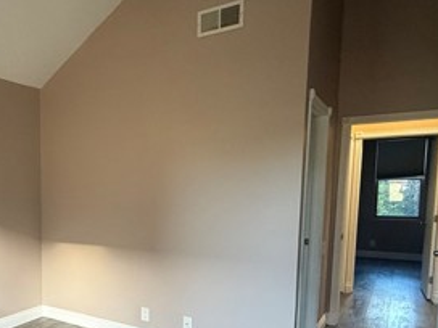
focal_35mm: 33
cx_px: 69
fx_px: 418
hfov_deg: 50.9
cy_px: 230
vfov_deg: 42.1
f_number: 2.2
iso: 250
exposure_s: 1/99
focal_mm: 2.22
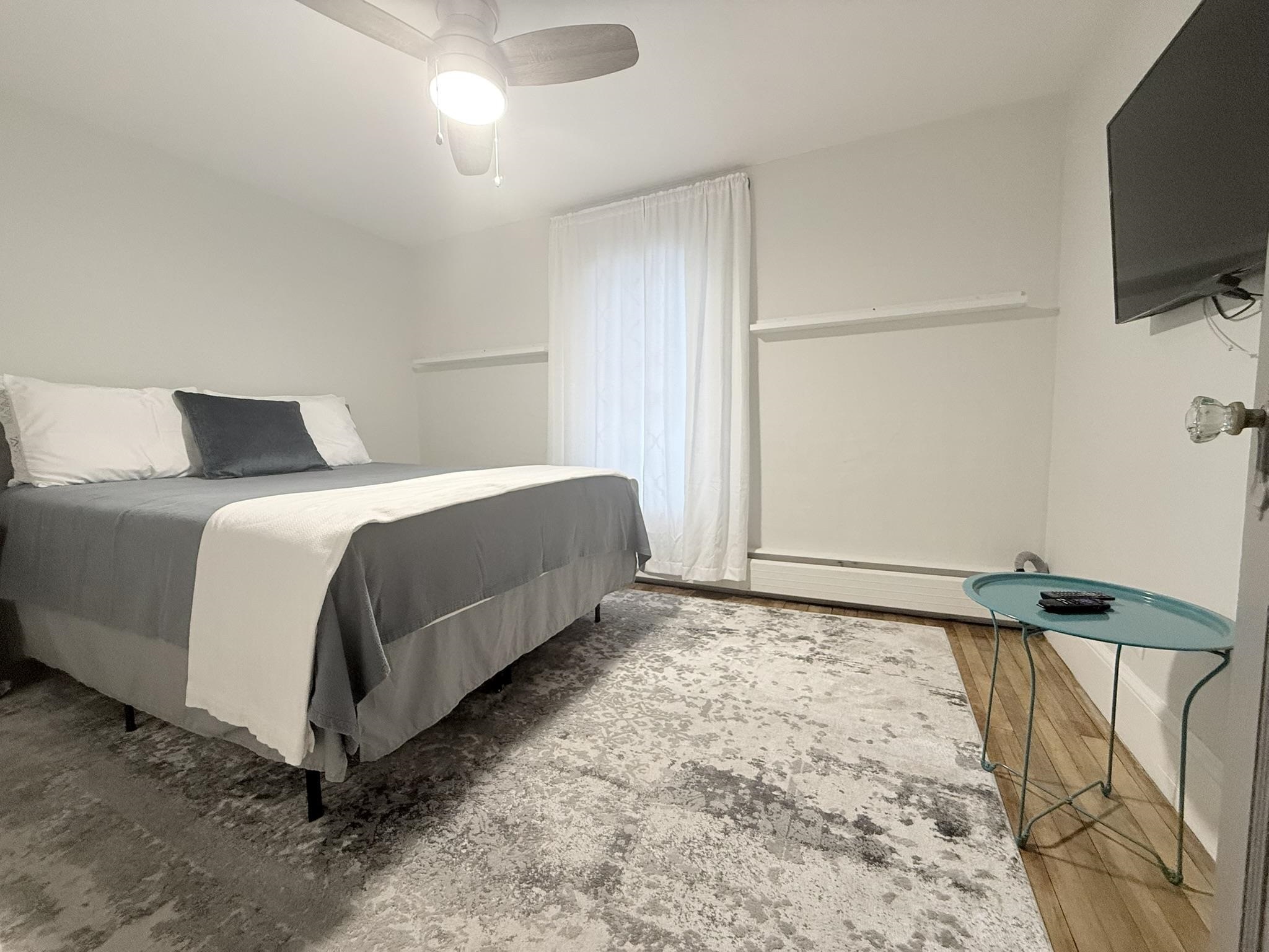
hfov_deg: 102.1
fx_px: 513
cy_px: 476
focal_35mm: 14
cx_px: 634
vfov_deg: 85.7
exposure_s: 1/60
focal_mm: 2.22
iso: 250
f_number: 2.2
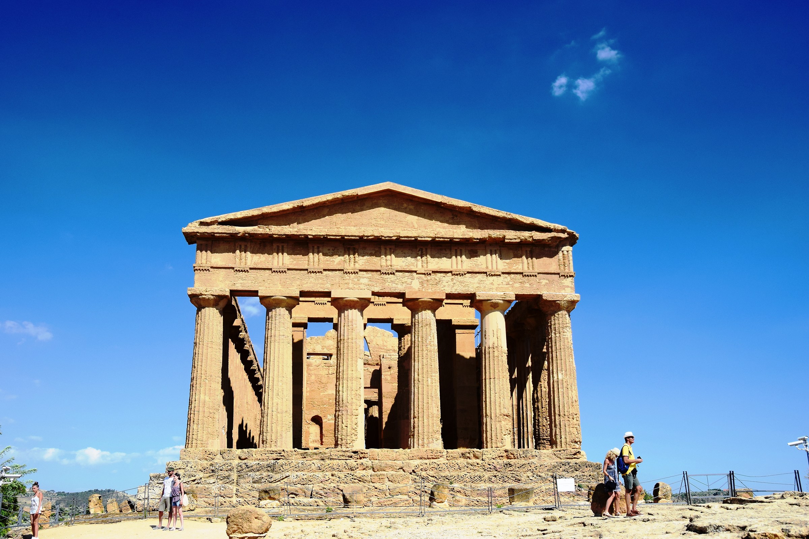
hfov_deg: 49.6
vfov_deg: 34.2
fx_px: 876
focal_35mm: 39
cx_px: 404
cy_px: 270
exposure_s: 1/250
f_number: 10
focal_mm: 26
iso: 400
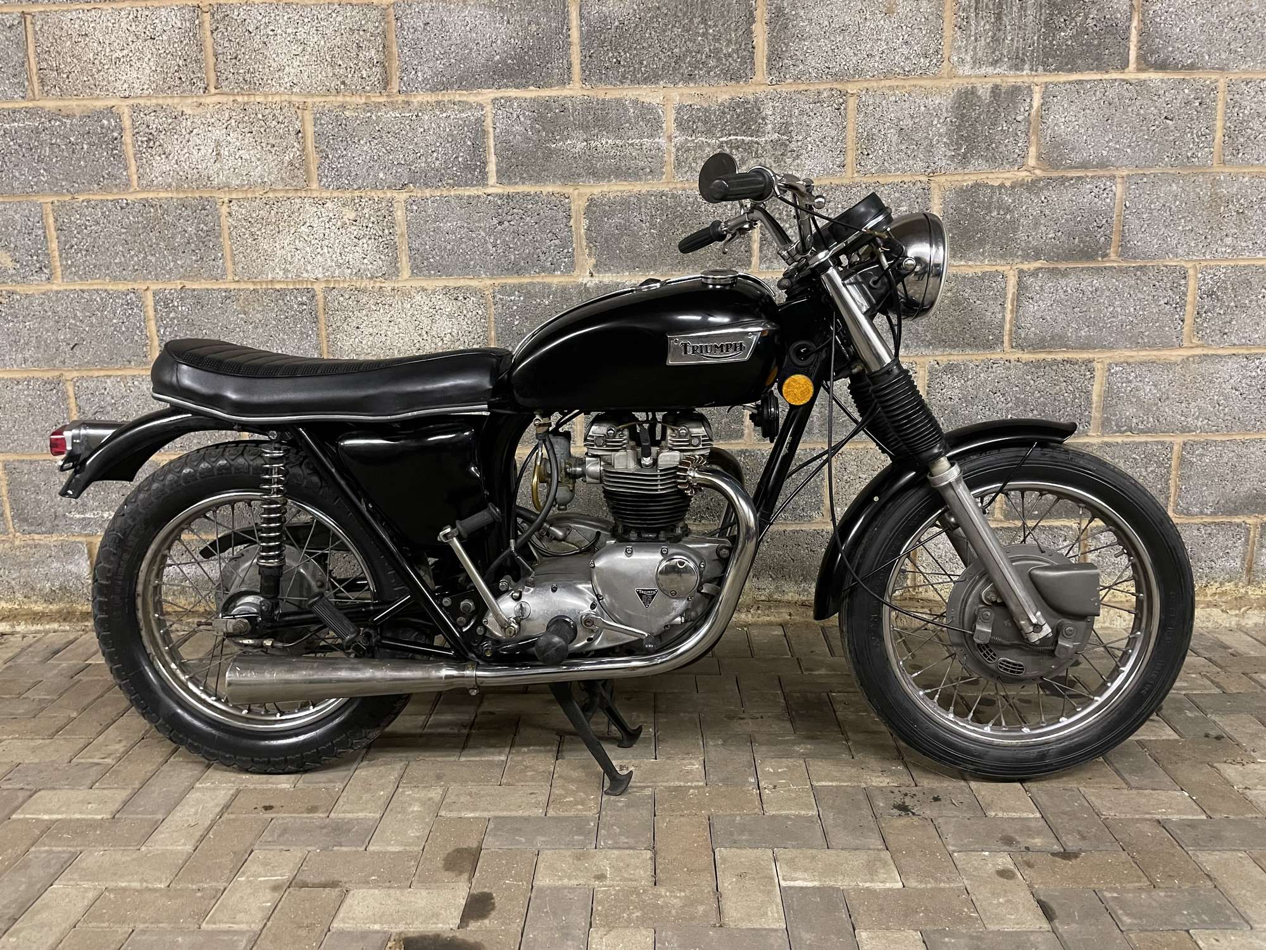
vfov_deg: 53.1
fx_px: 951
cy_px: 475
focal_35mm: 26
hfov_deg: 67.3
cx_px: 633
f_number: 1.6
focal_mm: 4.2
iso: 500
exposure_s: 1/25
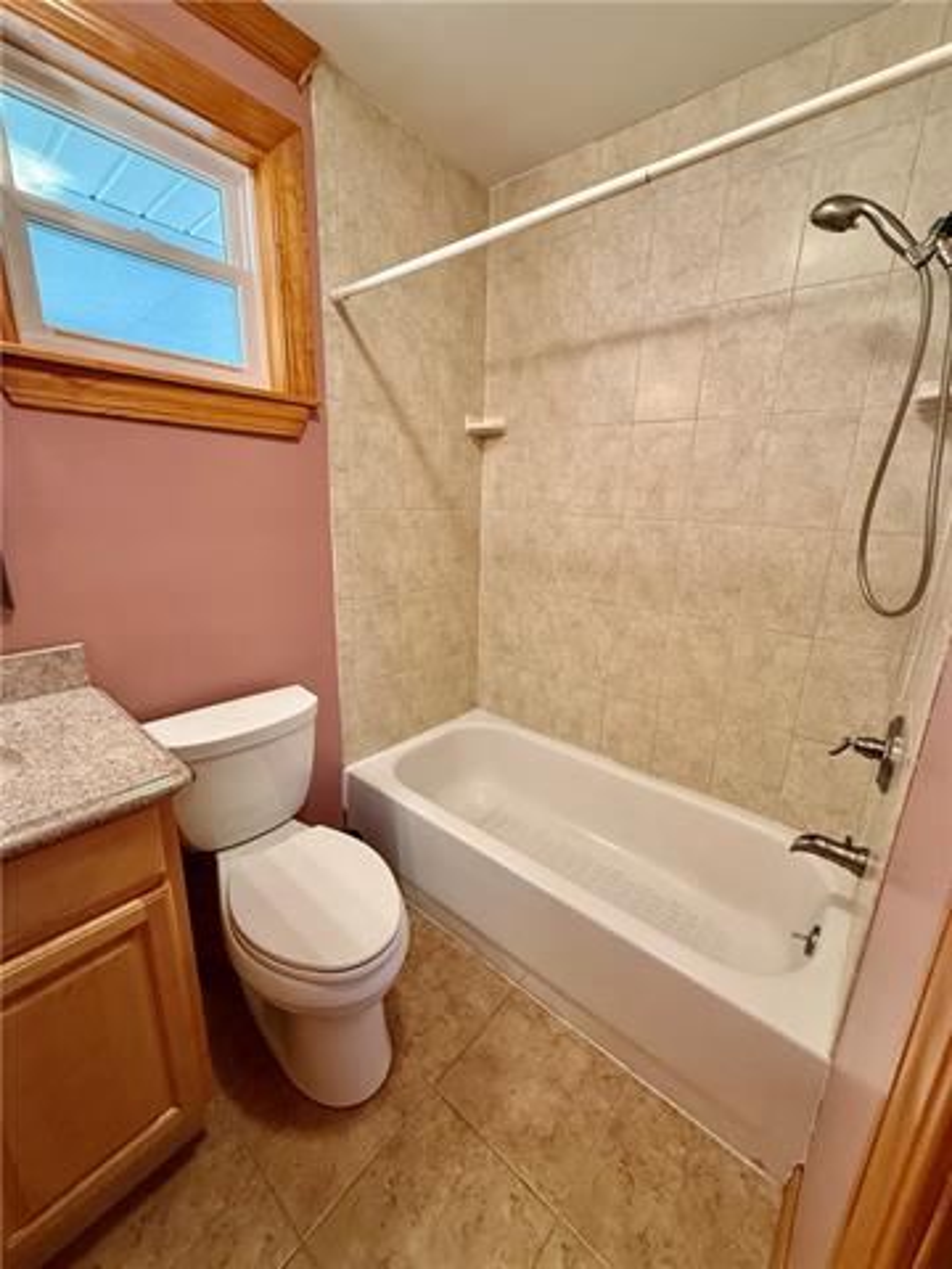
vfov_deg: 102.1
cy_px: 634
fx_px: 513
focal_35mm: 14
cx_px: 476
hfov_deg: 85.7
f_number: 2.2
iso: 250
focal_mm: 2.22
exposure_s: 1/60
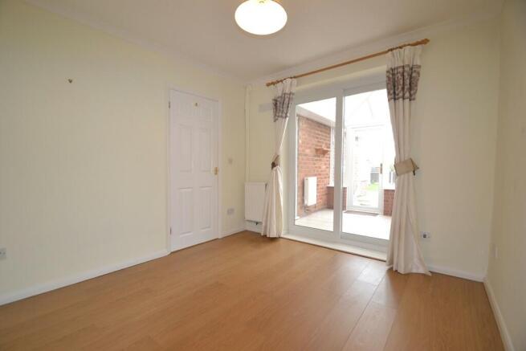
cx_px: 263
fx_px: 219
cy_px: 176
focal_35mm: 15
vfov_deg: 77.4
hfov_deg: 100.4
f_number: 4
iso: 400
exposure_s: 1/80
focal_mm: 10
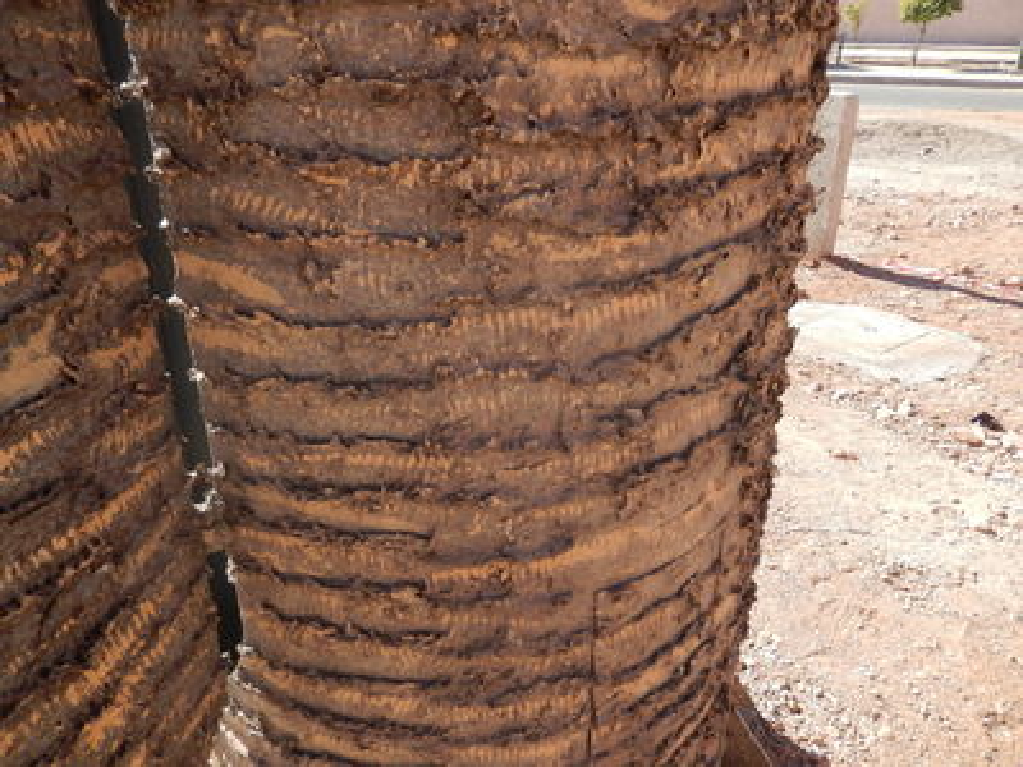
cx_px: 512
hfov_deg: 69.4
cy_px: 384
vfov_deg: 54.9
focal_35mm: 25
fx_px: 739
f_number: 3.4
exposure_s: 1/500
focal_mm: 4.5
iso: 125
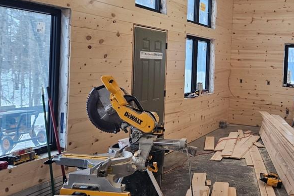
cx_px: 231
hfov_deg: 44.3
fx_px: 343
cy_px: 61
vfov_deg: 31.6
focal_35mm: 42
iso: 200
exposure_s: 1/120
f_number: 1.8
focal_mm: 5.4
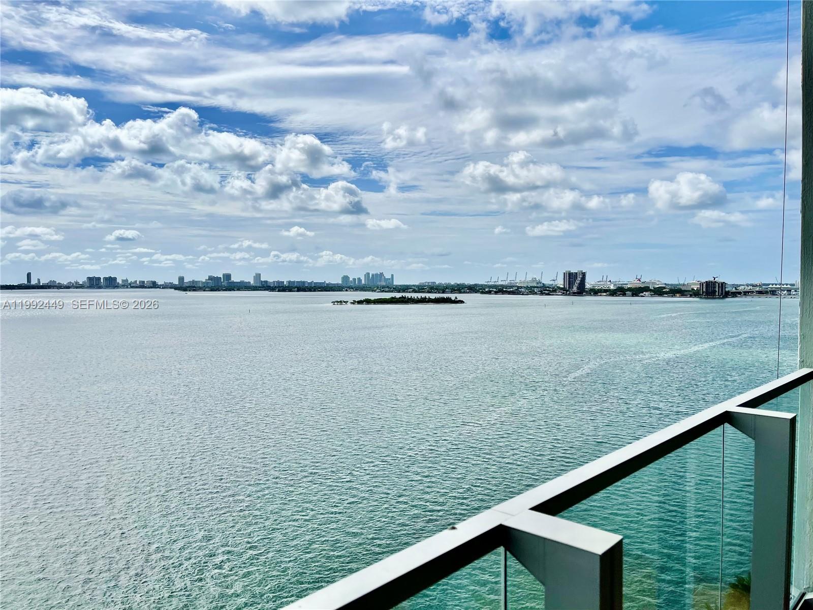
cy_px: 305
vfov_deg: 53.1
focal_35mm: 26
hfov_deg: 67.3
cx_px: 406
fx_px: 611
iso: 32
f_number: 1.6
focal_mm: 5.1
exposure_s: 1/12048
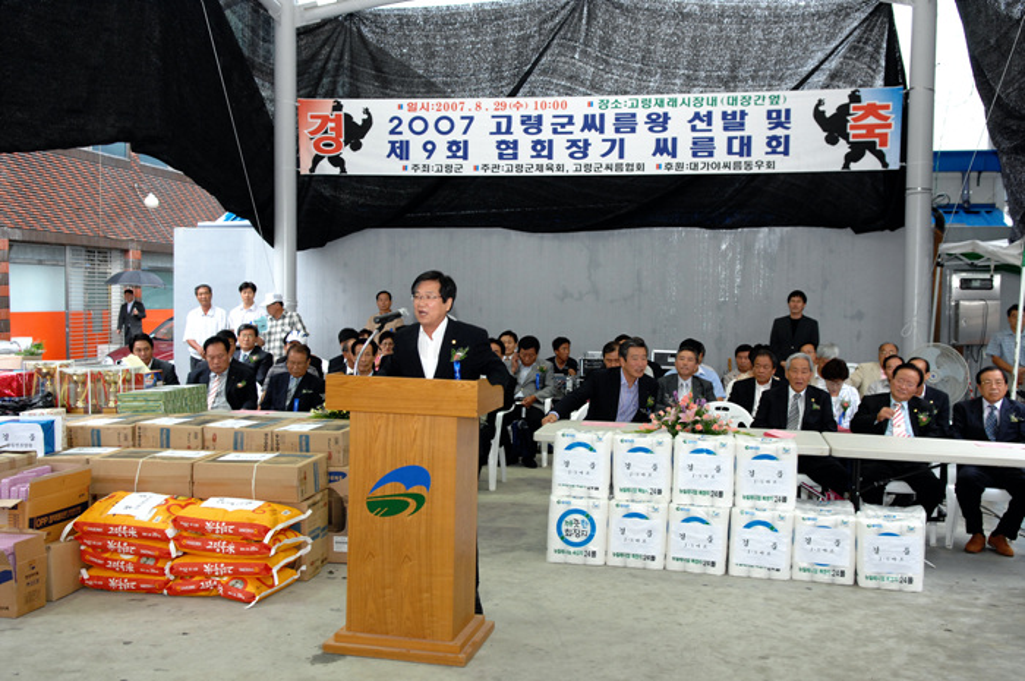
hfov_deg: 53.2
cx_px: 512
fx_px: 1024
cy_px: 340
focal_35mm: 36
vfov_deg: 36.8
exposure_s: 1/125
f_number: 4
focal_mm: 24
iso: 400
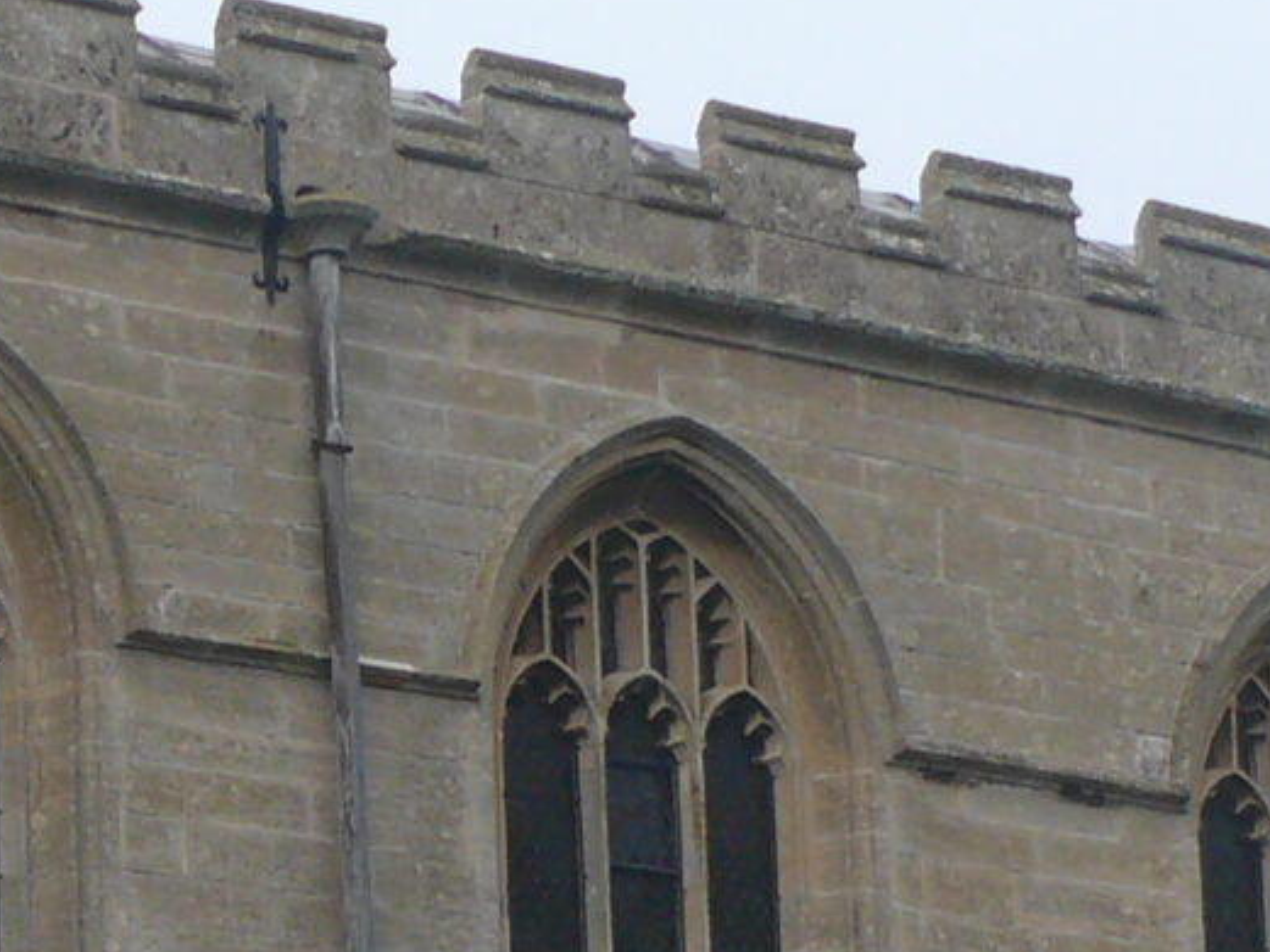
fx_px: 6312
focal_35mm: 172
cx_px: -34
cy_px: 1171
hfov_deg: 11.4
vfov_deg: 8.5
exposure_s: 1/160
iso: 100
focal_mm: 7.4
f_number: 4
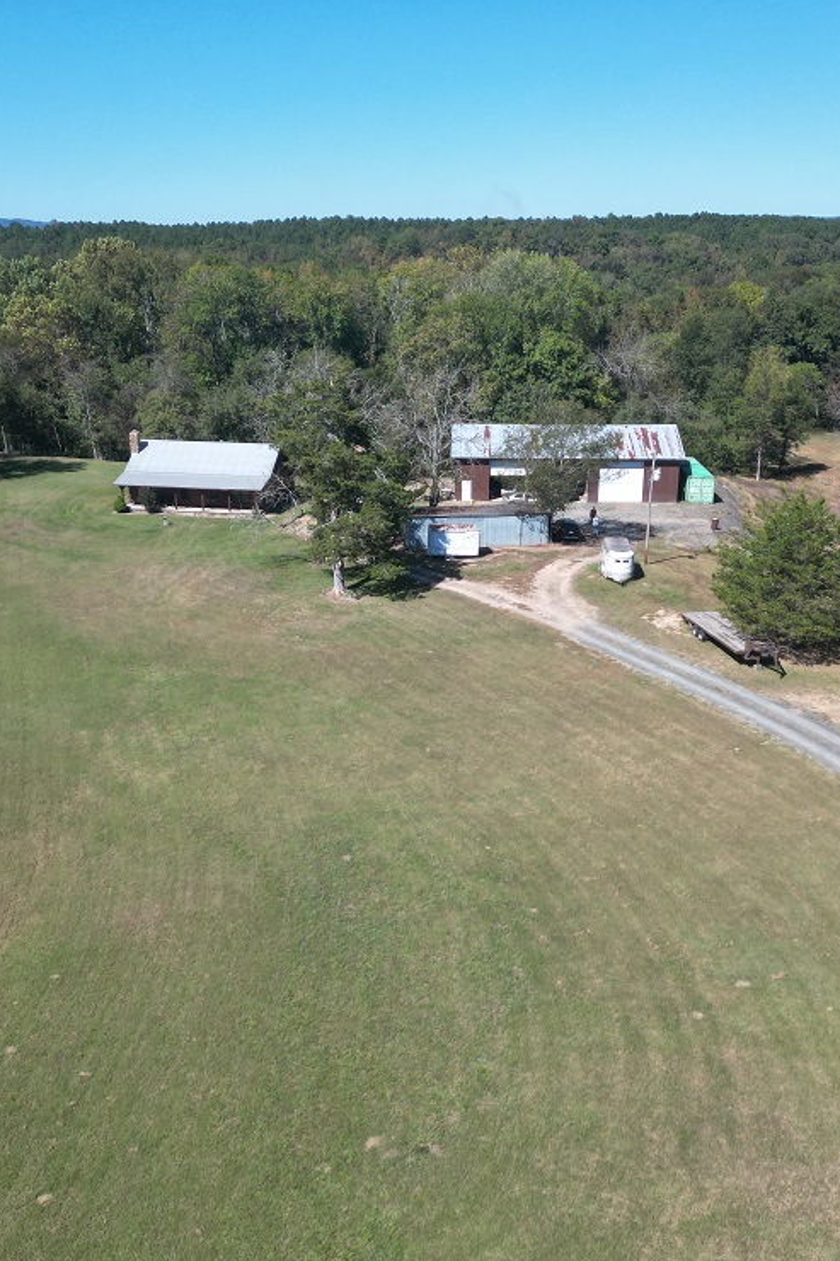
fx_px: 1190
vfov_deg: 55.8
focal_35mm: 34
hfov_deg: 38.9
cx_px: 416
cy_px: 625
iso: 120
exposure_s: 1/2500
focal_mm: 6.72
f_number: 1.7
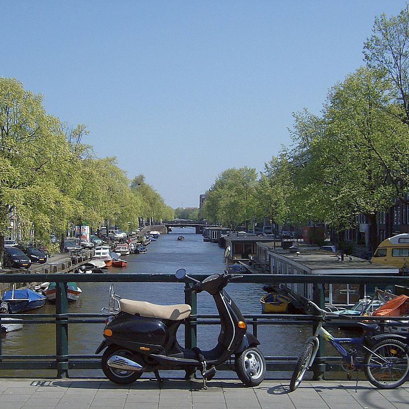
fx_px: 735
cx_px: 175
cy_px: 204
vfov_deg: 31.1
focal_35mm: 55
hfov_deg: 31.0
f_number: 5.1
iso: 100
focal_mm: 7.7
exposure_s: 1/741
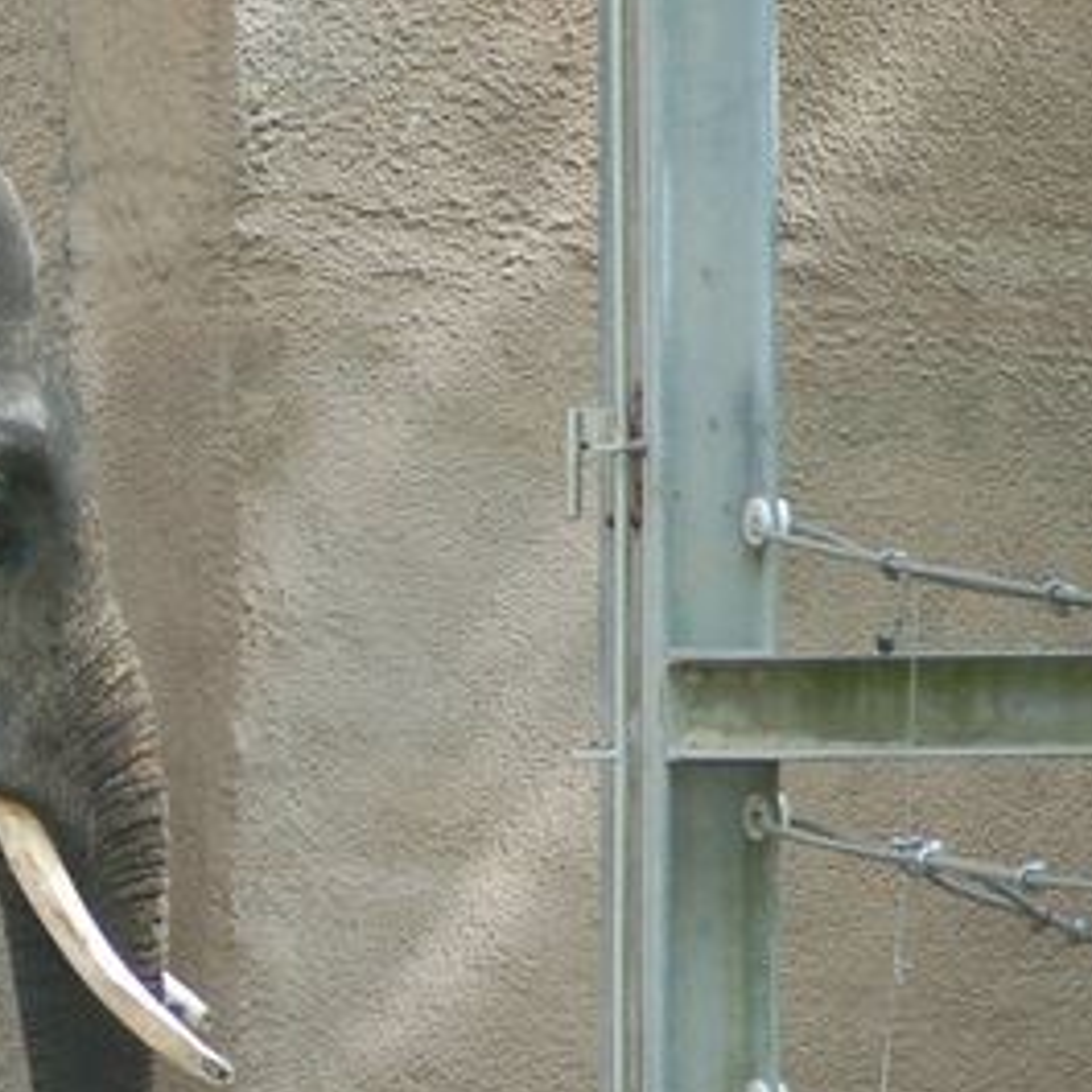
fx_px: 23994
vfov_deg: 2.6
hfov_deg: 2.6
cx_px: -359
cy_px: 758
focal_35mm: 672
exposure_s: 1/400
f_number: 5.3
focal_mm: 175
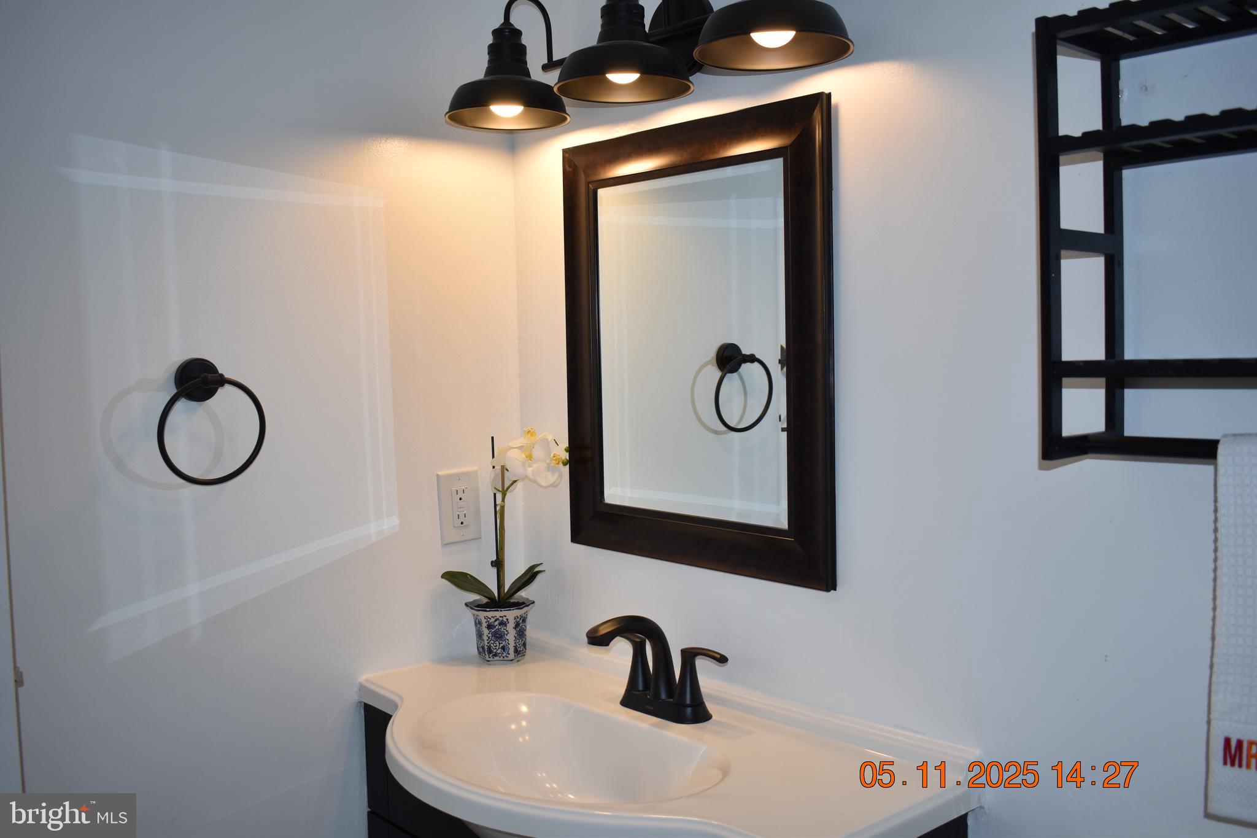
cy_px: 419
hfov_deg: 57.2
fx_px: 1152
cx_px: 628
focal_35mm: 33
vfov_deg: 40.0
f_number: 3.8
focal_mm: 22
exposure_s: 1/80
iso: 100
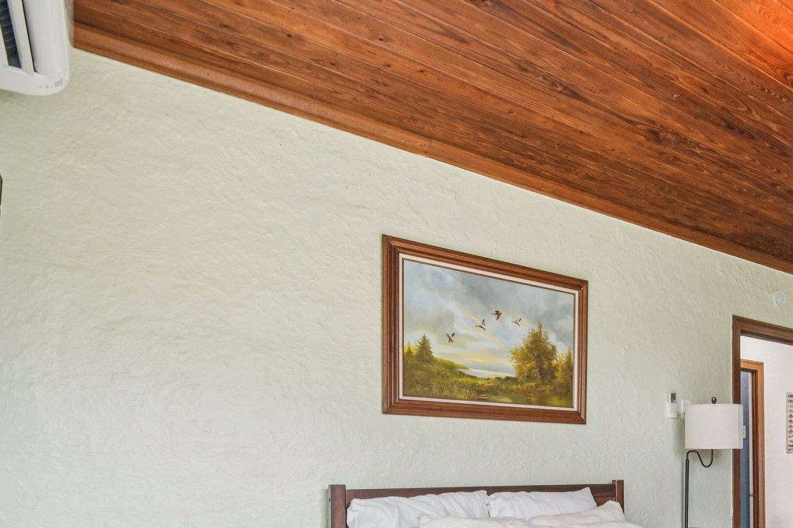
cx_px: 638
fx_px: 595
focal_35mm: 27
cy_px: 450
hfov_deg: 61.6
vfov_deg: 44.6
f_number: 8
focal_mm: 10
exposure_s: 1/15
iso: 400
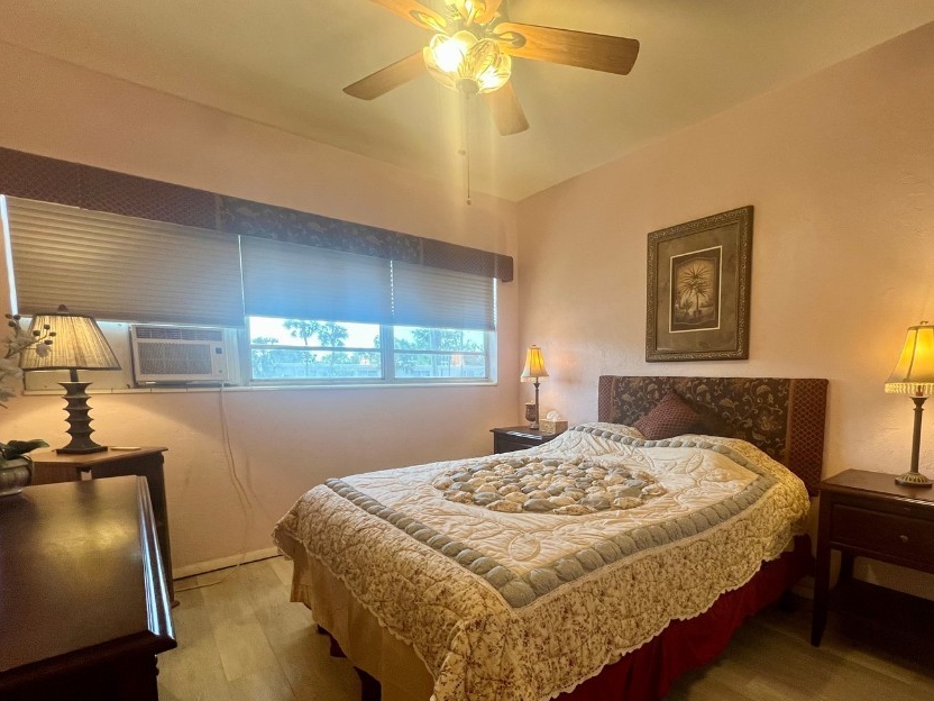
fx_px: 432
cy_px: 421
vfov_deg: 77.2
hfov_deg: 93.5
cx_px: 552
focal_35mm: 16
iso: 250
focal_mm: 1.57
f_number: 1.8
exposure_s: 1/120
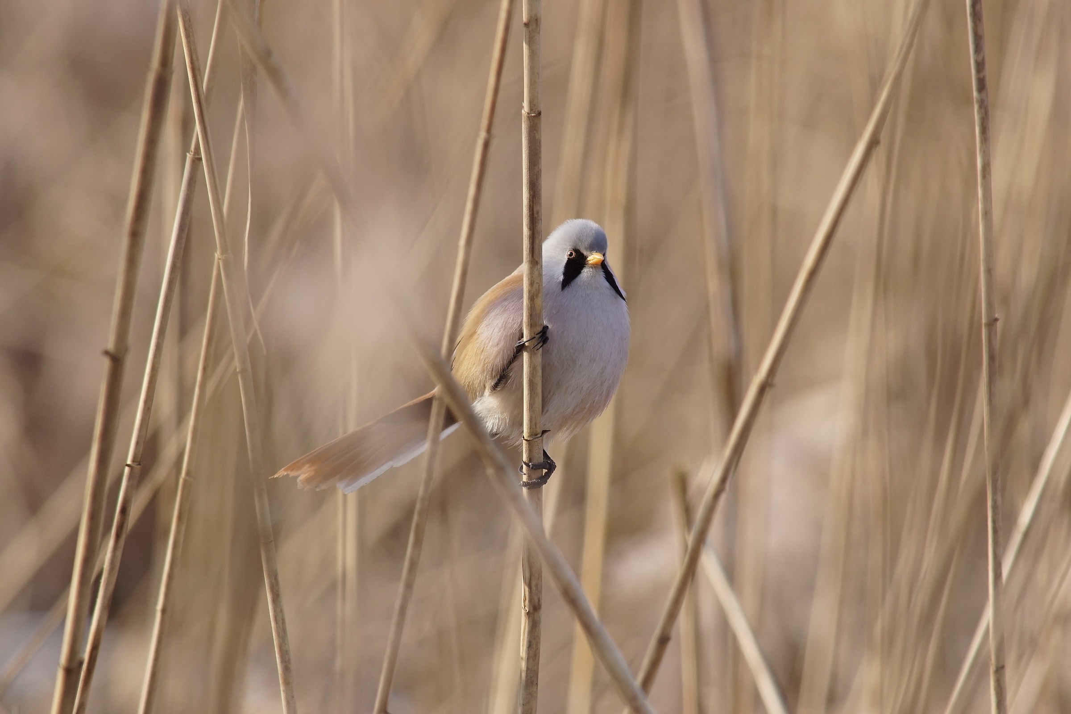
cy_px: 357
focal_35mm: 750
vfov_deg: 1.8
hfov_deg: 2.7
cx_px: 536
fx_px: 22311
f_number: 8
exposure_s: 1/500
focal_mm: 500
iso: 500
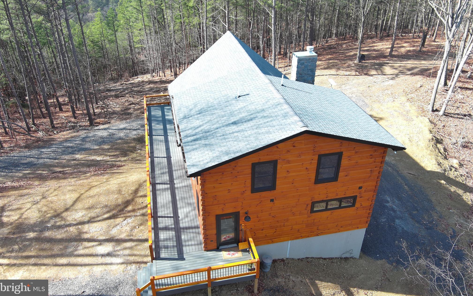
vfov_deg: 41.8
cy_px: 136
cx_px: 236
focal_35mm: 30
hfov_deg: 62.9
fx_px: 387
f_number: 2.8
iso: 100
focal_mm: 10.57
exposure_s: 1/227
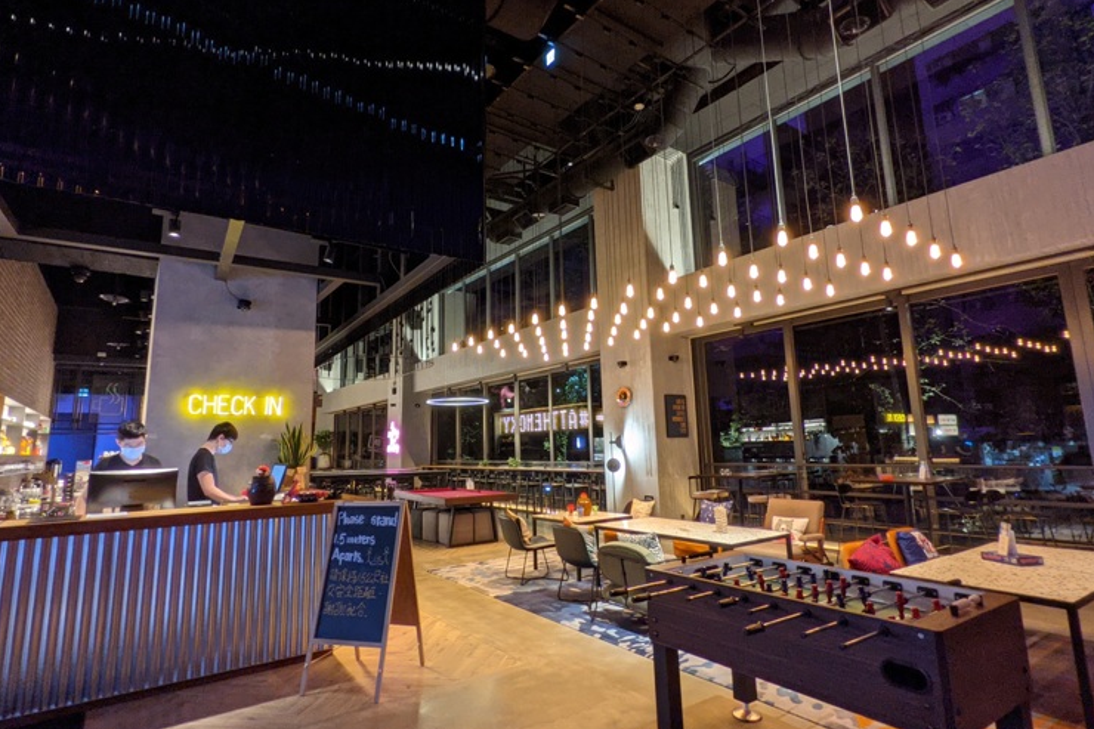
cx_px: 541
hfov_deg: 90.0
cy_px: 343
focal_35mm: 18
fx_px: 547
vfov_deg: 67.3
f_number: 2.2
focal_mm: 2.22
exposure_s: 1/24.4
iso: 173
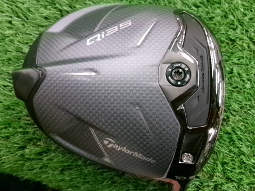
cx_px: 128
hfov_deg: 63.4
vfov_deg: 49.7
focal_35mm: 28
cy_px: 96
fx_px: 206
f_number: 3.9
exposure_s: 1/34
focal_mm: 5.1
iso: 800
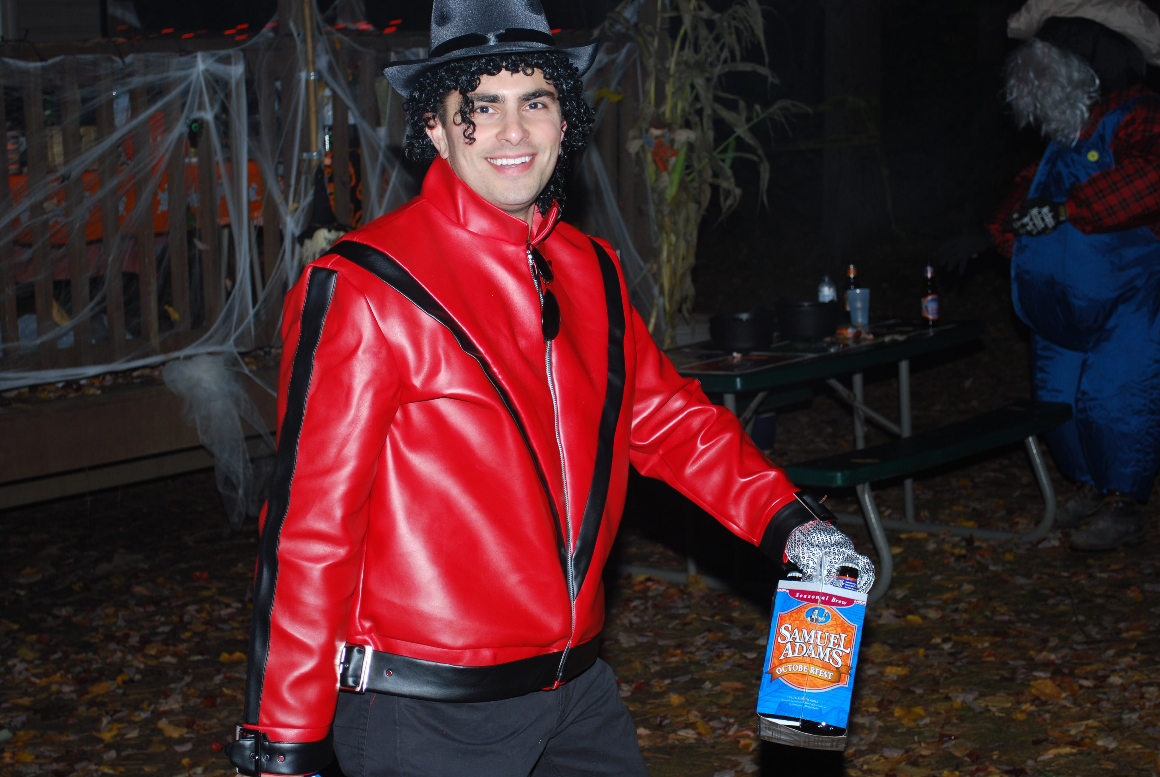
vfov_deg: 20.7
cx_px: 580
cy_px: 388
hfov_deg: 30.5
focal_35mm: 66
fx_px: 2129
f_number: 5.3
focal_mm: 44
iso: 200
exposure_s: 1/60
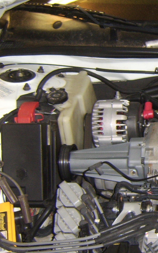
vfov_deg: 29.0
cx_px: 227
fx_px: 489
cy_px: 124
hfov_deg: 16.9
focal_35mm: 71
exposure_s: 1/30
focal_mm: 8.13
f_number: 2.7
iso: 141
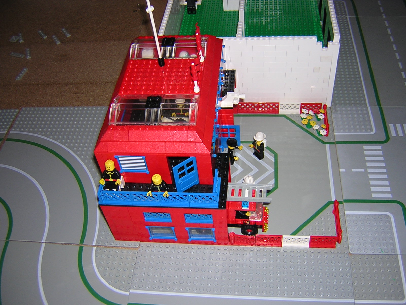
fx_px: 422
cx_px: 203
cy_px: 152
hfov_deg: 51.4
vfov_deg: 39.7
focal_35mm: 36
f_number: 2.6
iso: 100
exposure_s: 1/60.1
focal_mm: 4.7
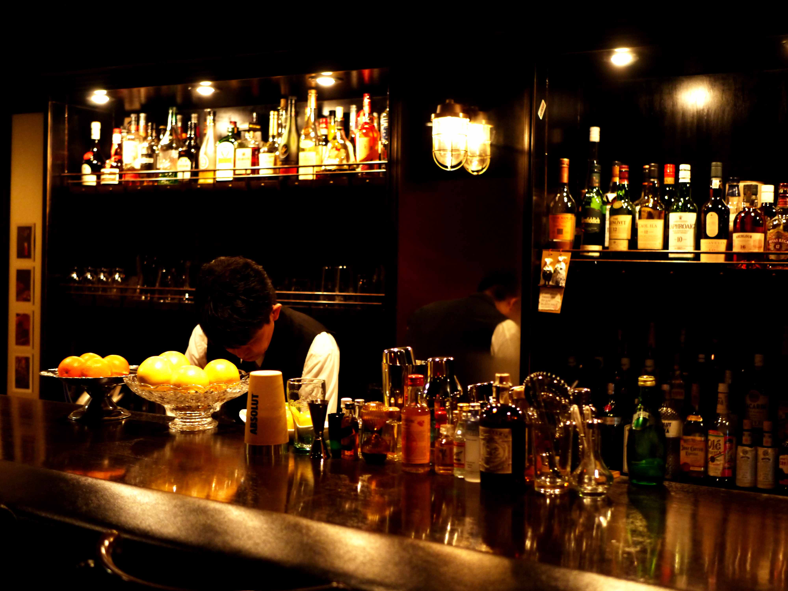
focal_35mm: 50
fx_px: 1138
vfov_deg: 29.1
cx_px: 394
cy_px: 296
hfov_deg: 38.2
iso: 800
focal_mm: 25
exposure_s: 1/20
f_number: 1.7
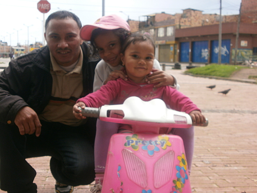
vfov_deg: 31.5
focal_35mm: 46
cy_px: 96
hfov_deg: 41.2
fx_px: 342
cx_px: 128
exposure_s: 1/200
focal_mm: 8.1
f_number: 3.8
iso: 100
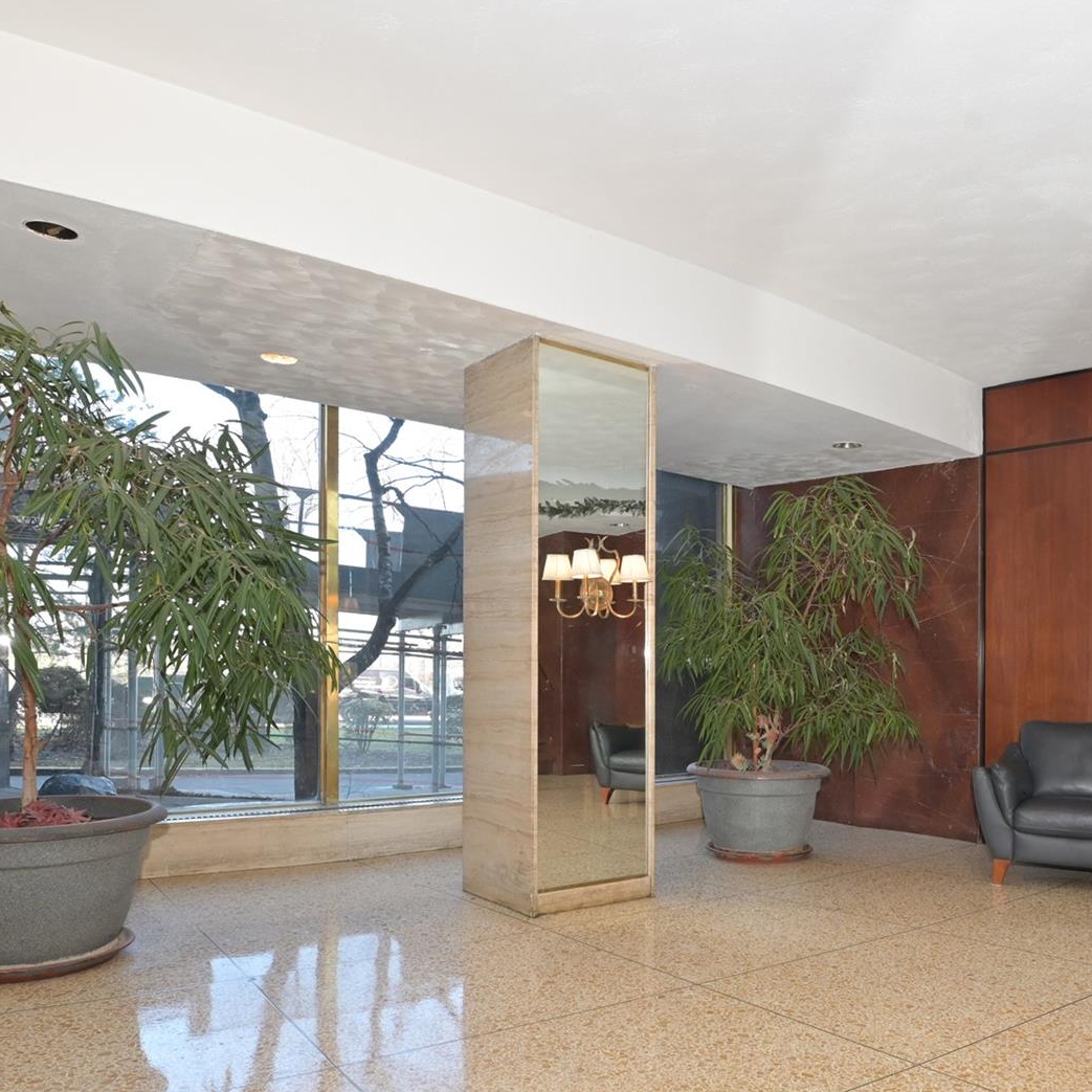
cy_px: 650
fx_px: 892
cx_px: 697
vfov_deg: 62.4
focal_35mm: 25
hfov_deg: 61.9
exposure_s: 1/200
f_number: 7.1
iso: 1250
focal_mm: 15
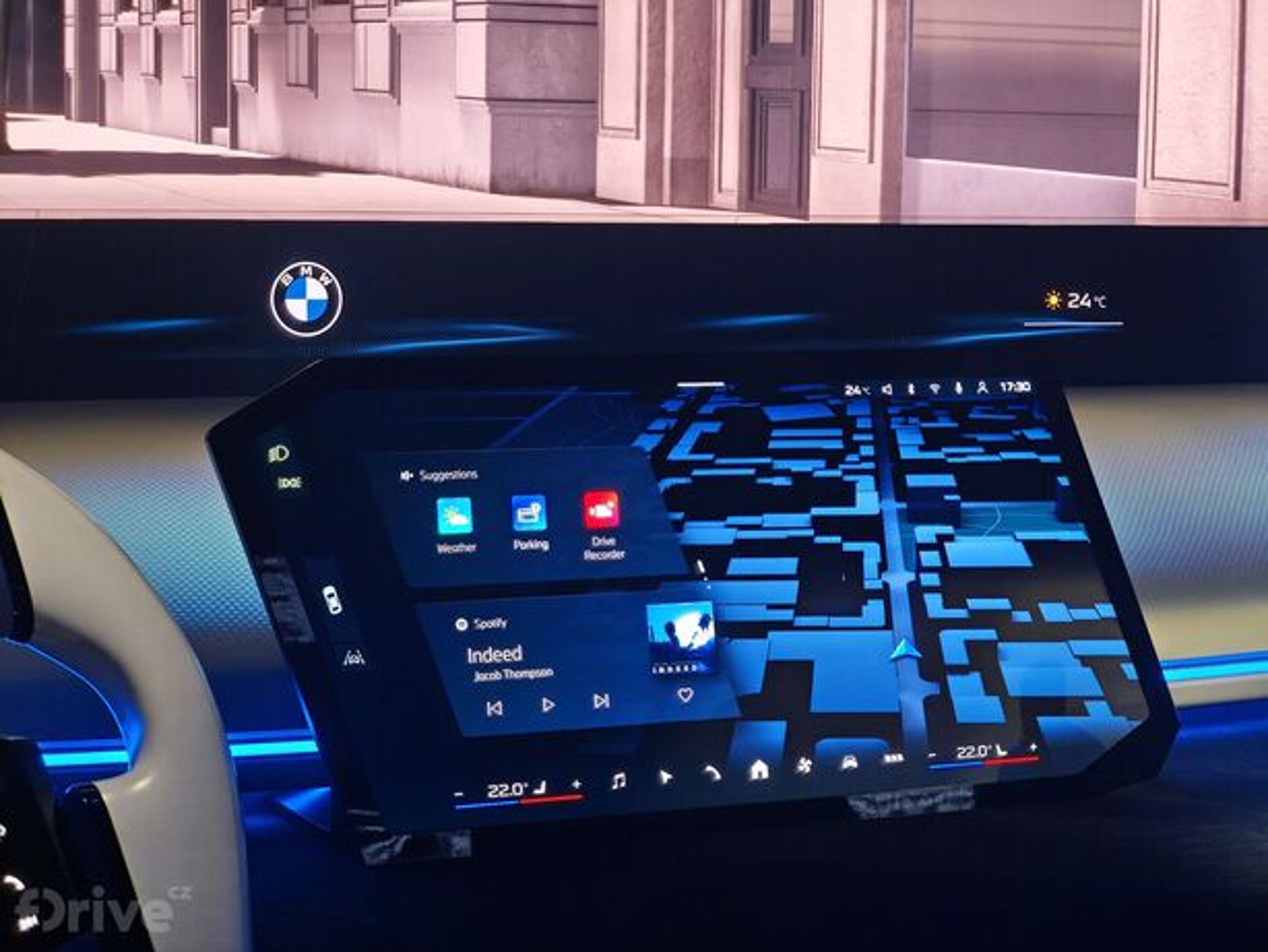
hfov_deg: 26.0
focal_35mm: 75
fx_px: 2748
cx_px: 634
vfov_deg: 19.7
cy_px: 476
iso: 200
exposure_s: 1/60
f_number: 1.8
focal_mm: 12.28
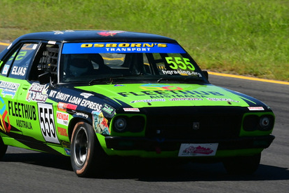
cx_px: 134
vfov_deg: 1.2
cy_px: 59
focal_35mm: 1107
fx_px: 8889
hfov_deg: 1.9
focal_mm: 380
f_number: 13
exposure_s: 1/640
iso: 500
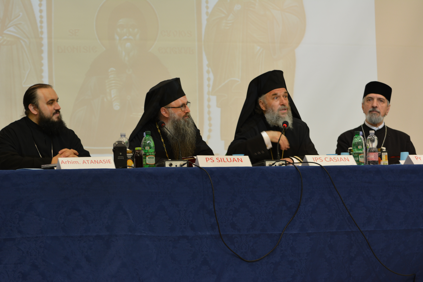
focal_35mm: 105
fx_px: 1234
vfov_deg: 13.0
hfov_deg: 19.5
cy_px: 141
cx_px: 212
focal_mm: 70
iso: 400
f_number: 4.5
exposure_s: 1/80
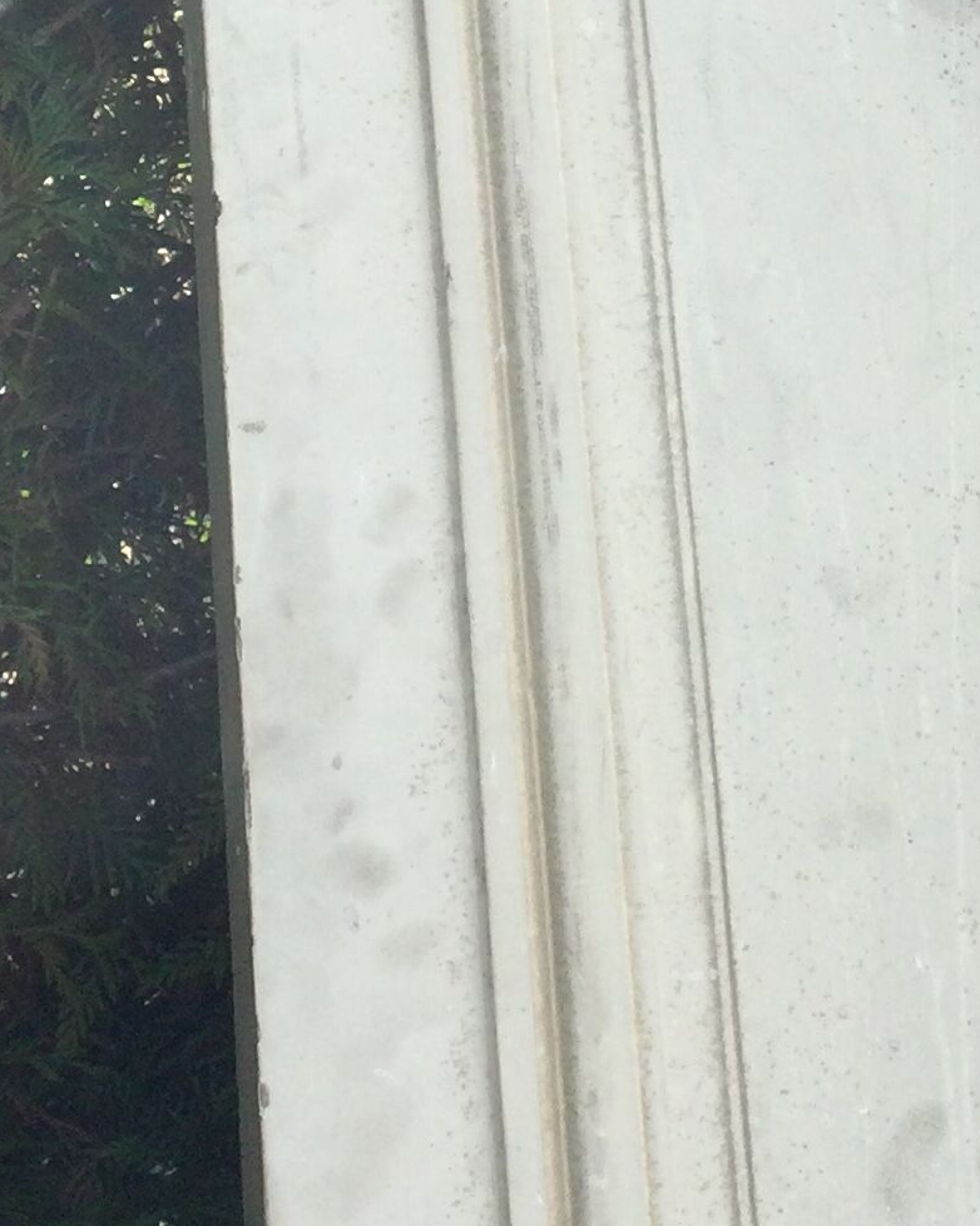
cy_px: 173
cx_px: 1026
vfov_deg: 18.7
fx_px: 3663
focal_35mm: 101
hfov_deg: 14.9
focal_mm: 3.3
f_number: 2.4
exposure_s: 1/370
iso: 25
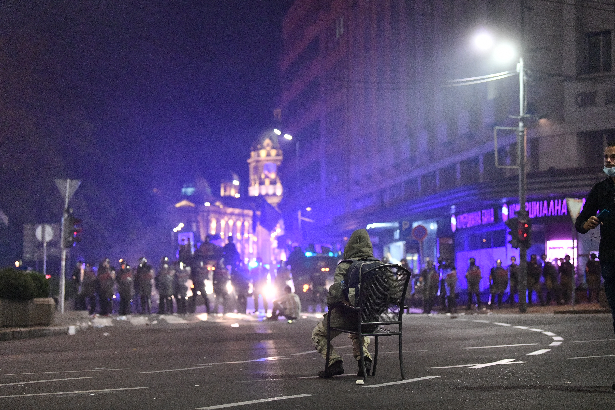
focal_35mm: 82
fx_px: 1401
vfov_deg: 16.7
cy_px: 205
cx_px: 308
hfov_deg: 24.8
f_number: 2.8
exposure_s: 1/320
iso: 10000
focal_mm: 82
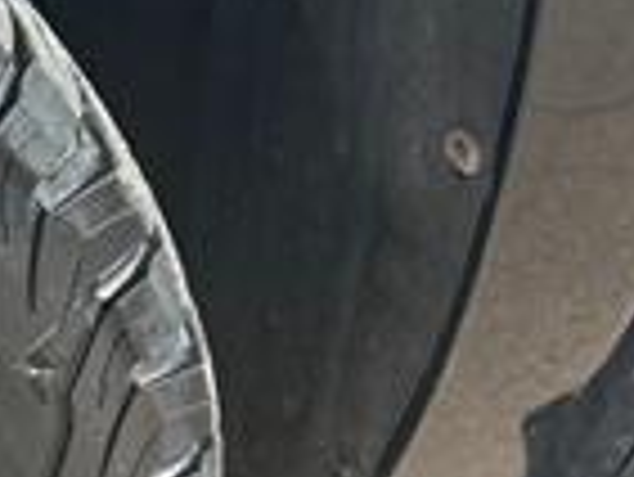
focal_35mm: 118
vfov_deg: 12.6
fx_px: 2163
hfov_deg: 14.0
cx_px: -652
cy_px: 333
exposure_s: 1/2045
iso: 50
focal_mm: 5.7
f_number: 1.5
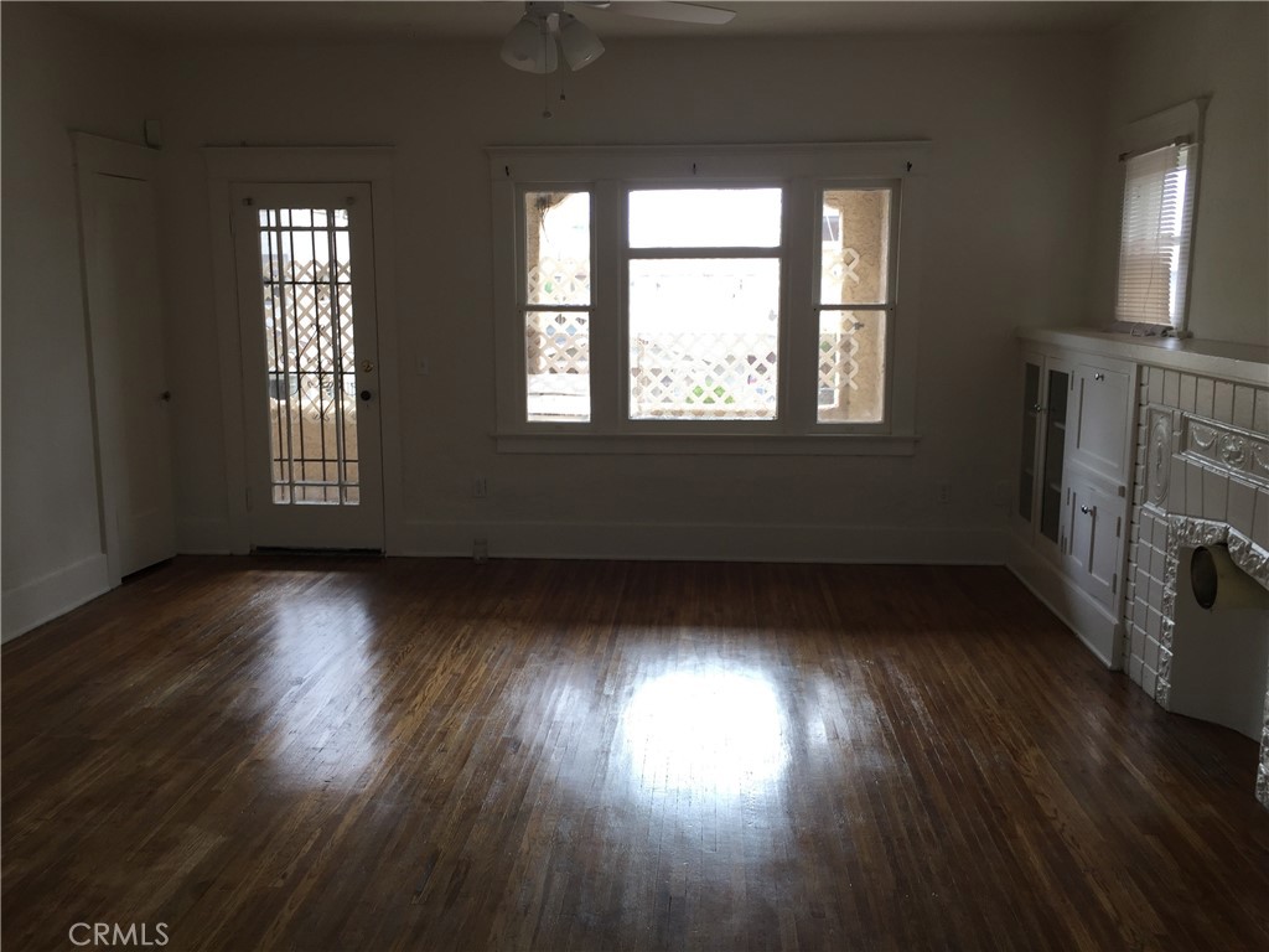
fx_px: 1063
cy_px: 476
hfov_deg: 61.7
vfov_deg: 48.2
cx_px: 634
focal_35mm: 29
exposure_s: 1/60
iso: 32
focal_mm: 4.15
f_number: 2.2
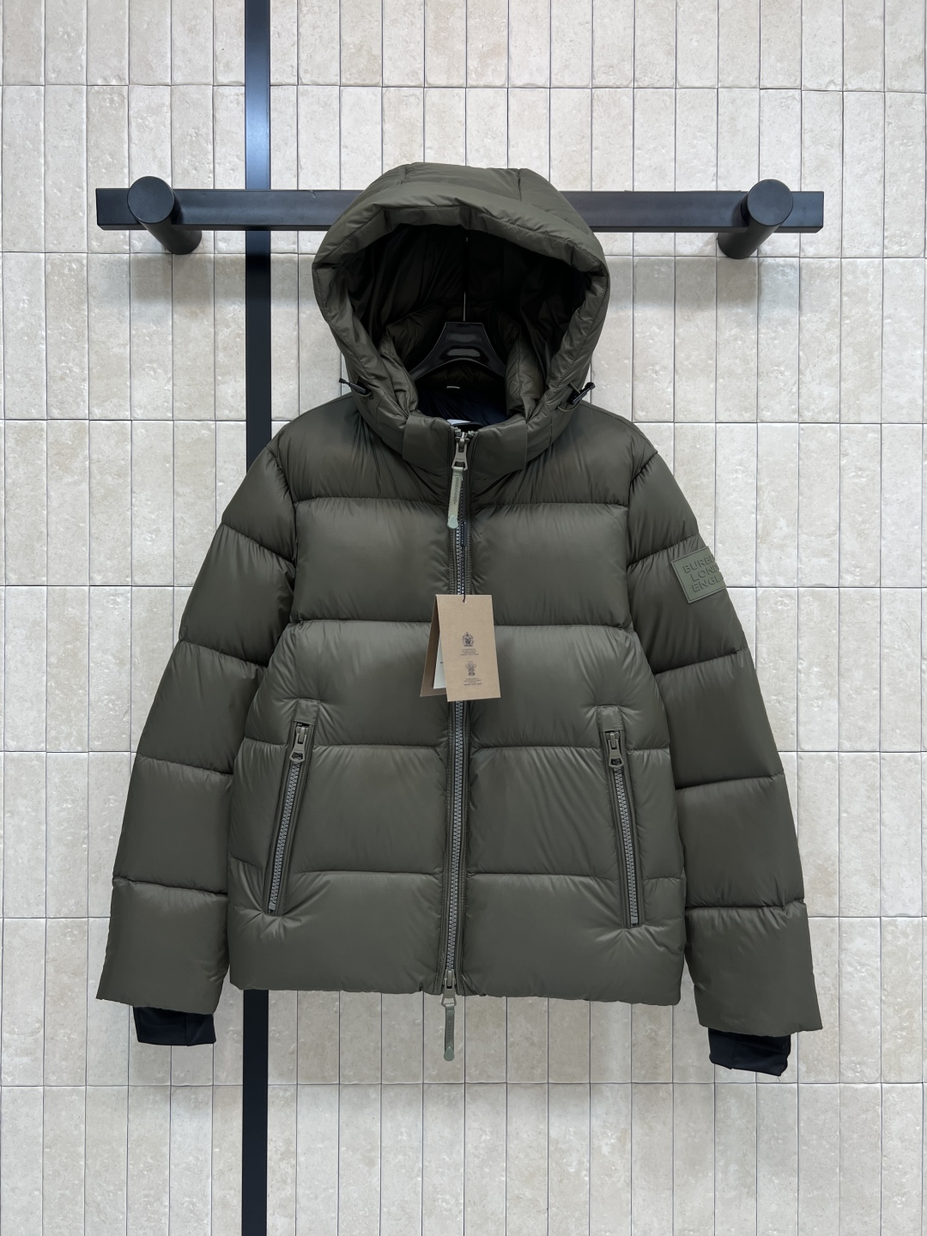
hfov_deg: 53.1
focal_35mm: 26
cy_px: 618
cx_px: 464
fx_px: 928
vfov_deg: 67.3
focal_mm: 5.7
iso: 50
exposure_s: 1/100
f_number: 1.5
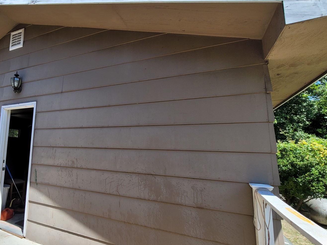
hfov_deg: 81.2
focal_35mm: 19
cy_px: 121
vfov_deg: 68.7
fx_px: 179
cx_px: 103
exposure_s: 1/917
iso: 64
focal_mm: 2.2
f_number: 2.2
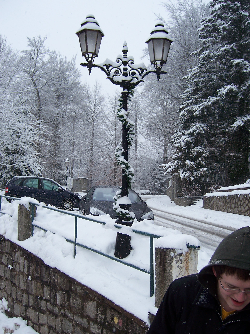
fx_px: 347
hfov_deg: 39.7
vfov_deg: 51.4
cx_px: 125
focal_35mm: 36
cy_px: 167
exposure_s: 1/320
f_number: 2.8
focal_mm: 6.2
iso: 80
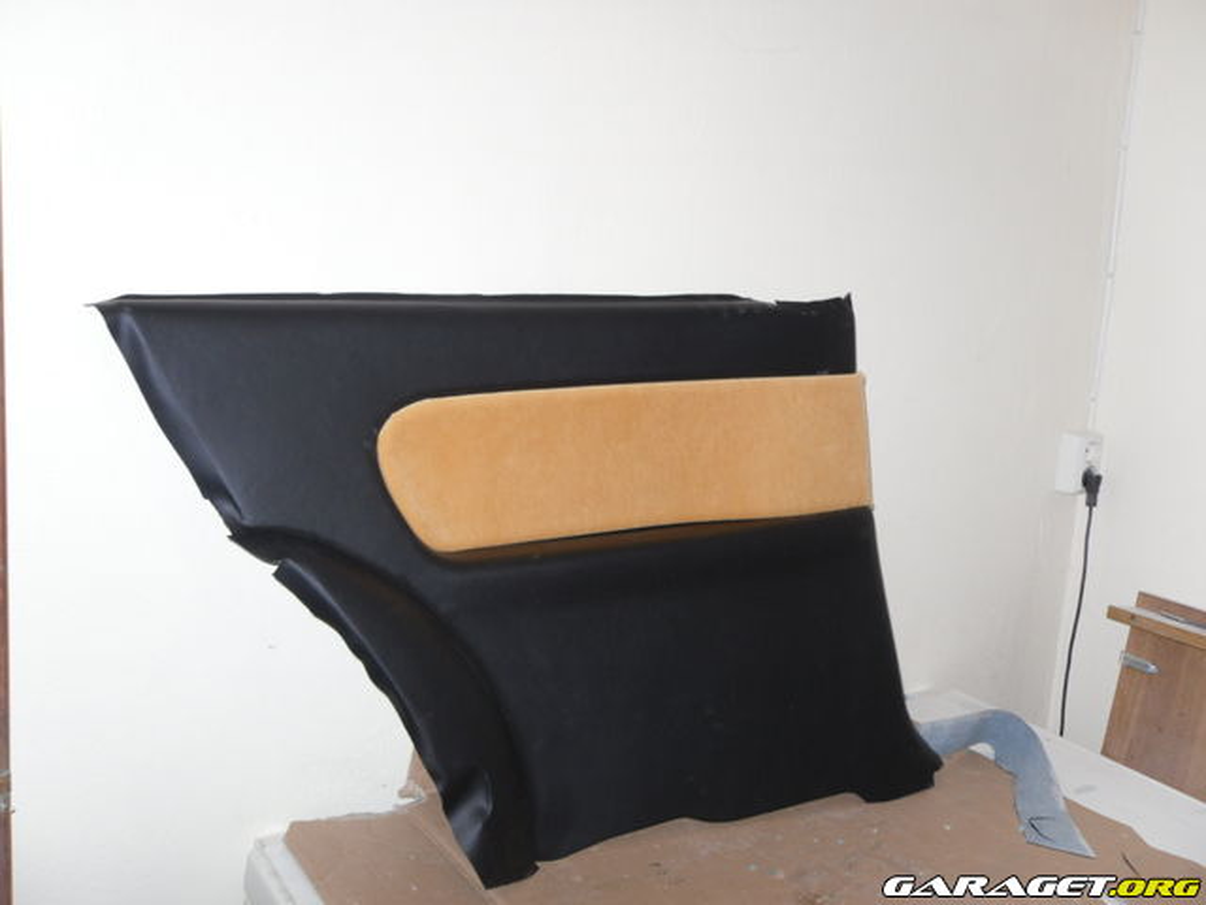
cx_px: 603
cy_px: 452
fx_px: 1219
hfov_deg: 52.6
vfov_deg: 40.7
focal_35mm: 35
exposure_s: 1/45
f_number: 3.5
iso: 100
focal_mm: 6.3
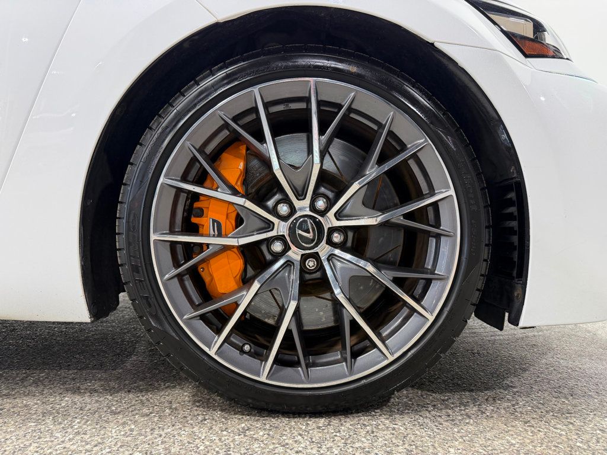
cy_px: 228
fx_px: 421
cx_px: 304
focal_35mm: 24
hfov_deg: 71.6
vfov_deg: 56.8
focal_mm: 6.76
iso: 160
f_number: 1.78
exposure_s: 1/120
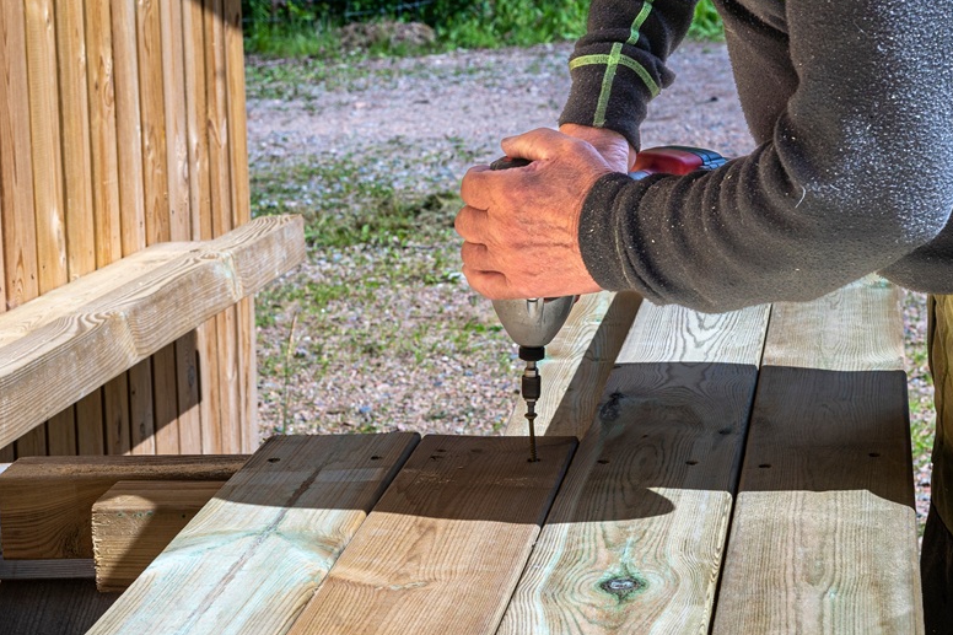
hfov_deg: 23.4
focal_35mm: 87
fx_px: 2302
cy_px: 361
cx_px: 432
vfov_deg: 15.7
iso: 100
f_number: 13
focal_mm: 50
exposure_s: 1/160
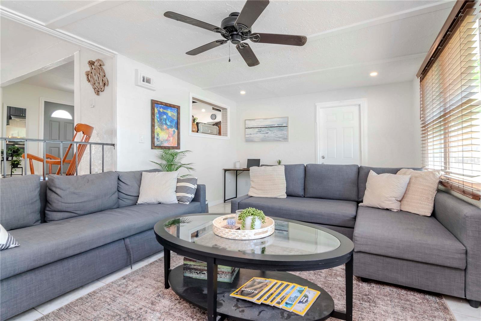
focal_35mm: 16
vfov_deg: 72.0
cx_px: 240
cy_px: 160
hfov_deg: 95.0
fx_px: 220
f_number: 10
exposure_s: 1/5
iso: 800
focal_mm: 11
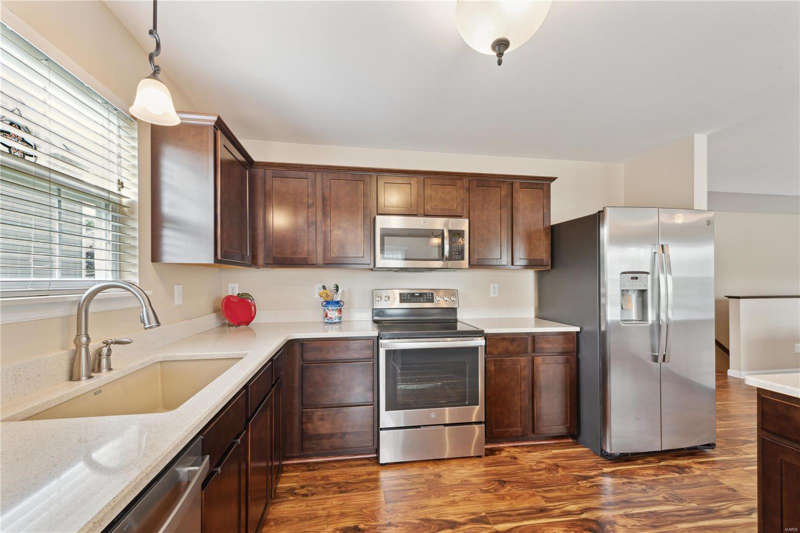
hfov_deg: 104.2
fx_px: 311
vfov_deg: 81.2
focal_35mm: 14
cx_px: 400
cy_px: 266
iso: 100
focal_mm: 14
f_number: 18
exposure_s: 1.6
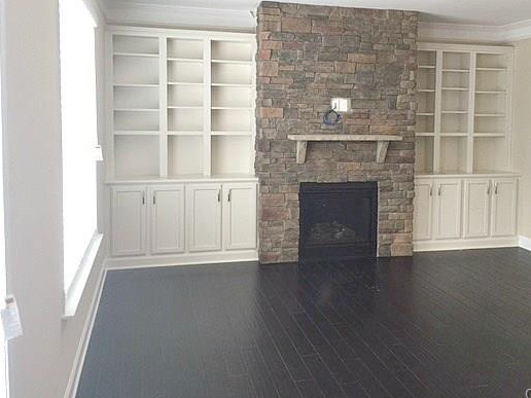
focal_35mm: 36
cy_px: 157
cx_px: 314
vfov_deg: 39.5
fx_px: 552
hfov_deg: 51.1
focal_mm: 4.15
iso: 32
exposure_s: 1/30
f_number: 2.2
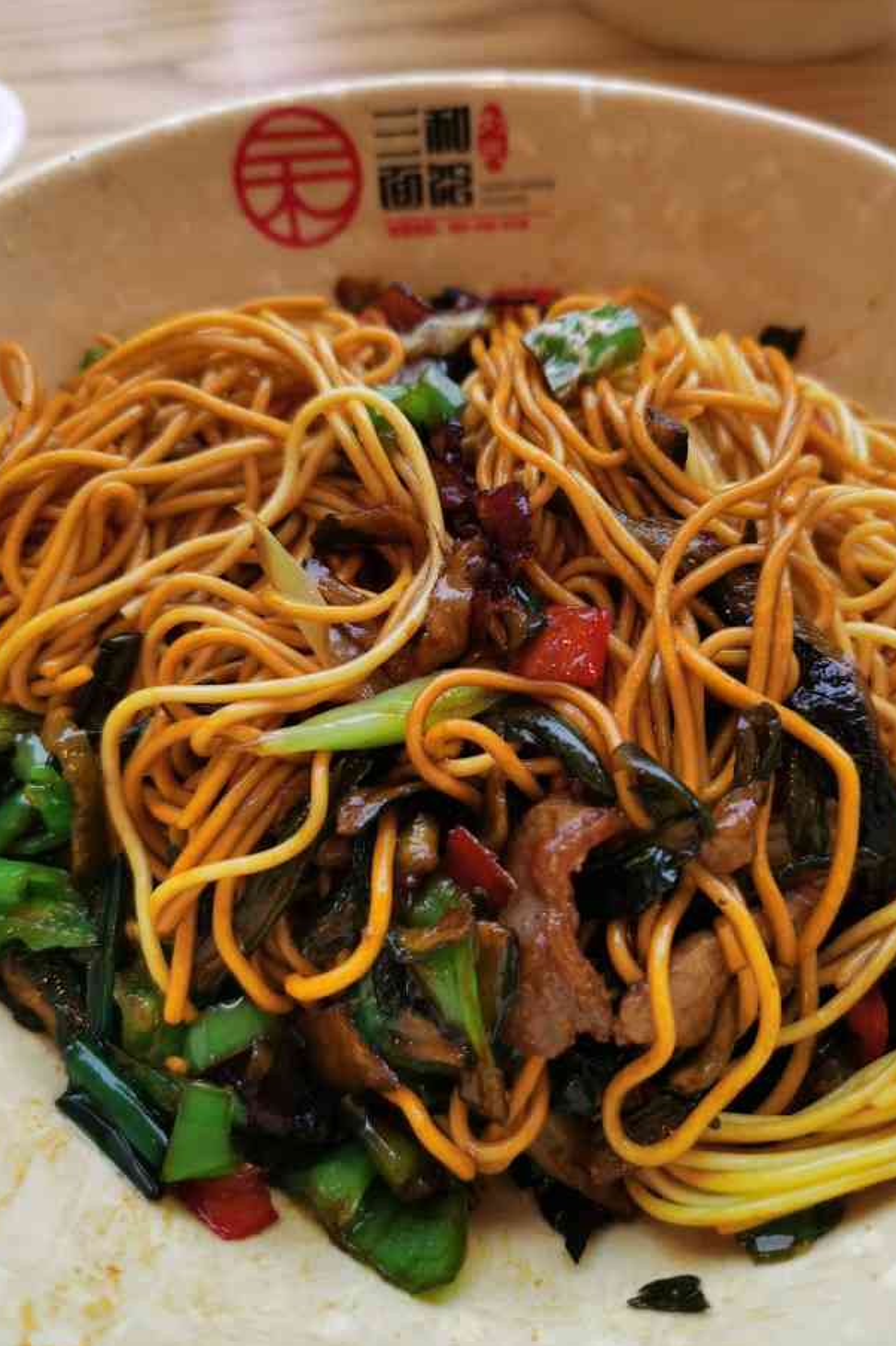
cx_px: 505
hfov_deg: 44.8
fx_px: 1083
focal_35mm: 29
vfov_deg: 63.7
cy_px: 666
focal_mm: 5.56
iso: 50
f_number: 1.6
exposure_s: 1/100
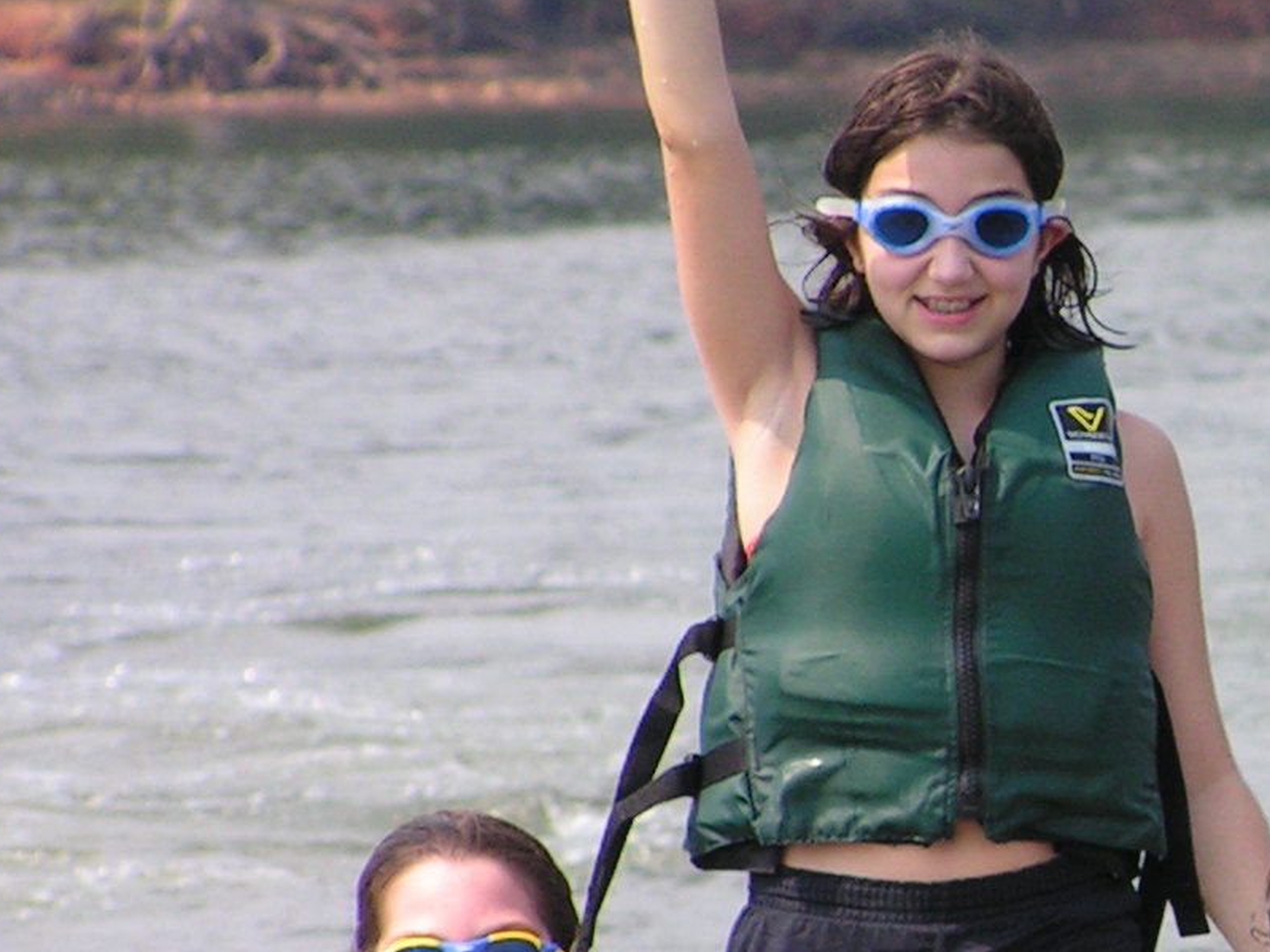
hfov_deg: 2.3
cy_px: 780
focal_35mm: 845
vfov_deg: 1.8
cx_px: 1707
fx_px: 30997
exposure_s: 1/800
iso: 50
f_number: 3.5
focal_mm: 49.4
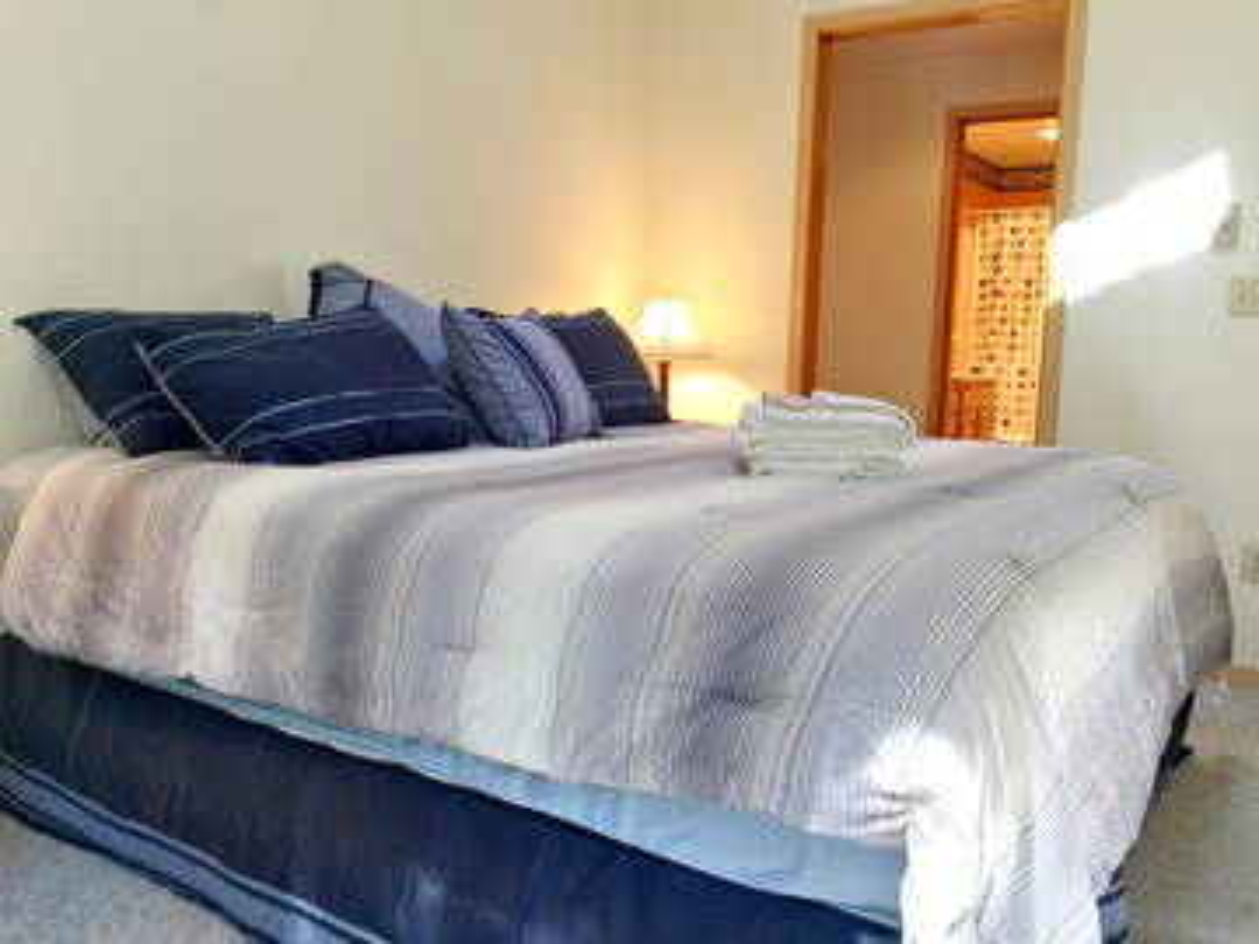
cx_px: 630
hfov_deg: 61.7
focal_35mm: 29
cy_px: 472
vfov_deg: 48.2
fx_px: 1055
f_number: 2.2
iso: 32
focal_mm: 4.15
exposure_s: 1/30
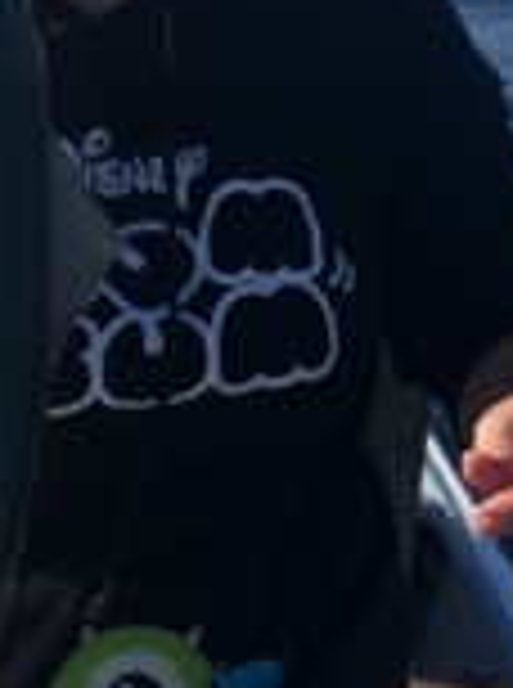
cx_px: 94
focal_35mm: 76
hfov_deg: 19.1
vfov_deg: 25.2
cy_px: 121
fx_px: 1508
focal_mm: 4.15
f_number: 2.2
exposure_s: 1/950
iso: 25
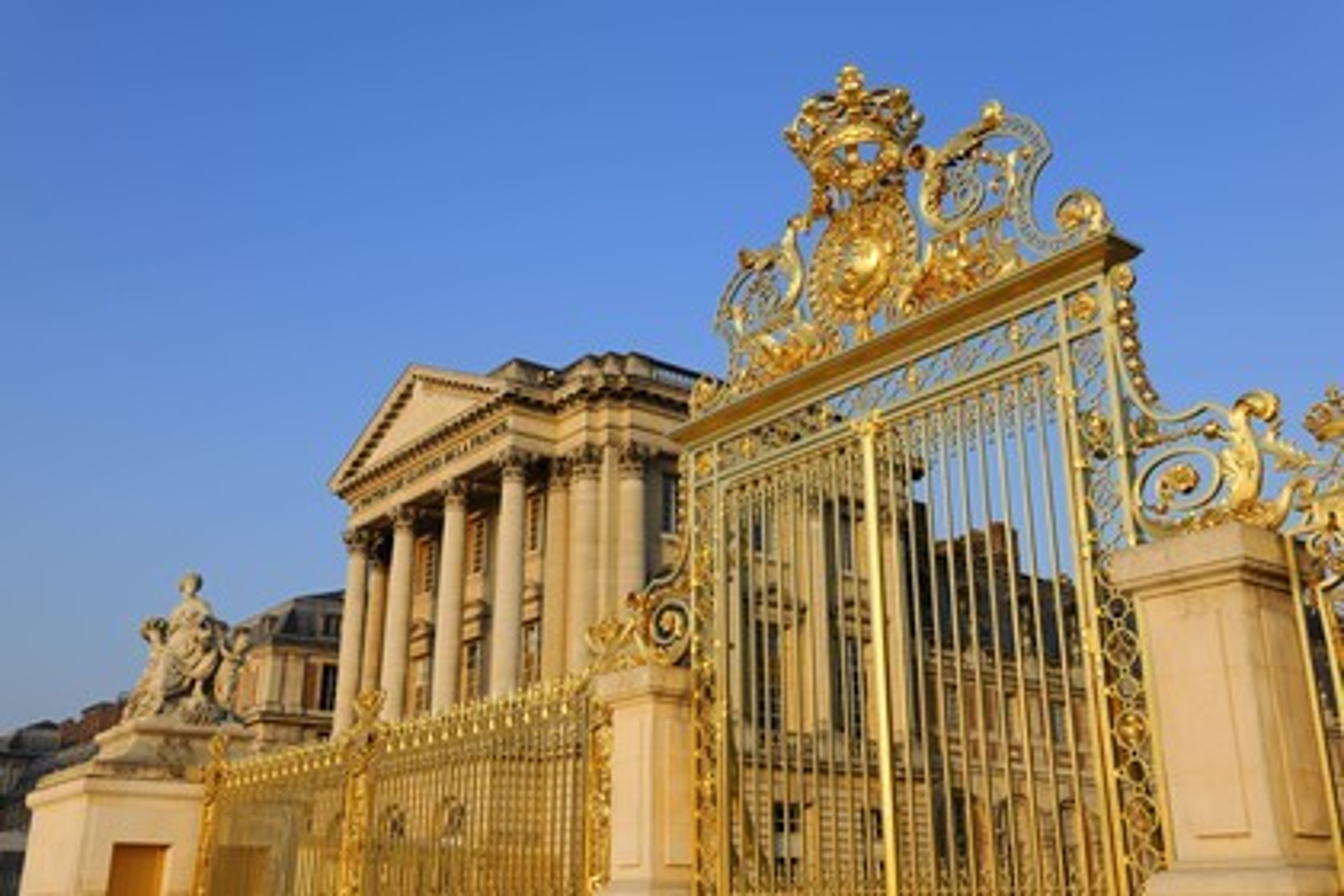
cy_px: 448
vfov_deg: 37.9
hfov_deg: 54.4
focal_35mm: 35
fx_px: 1307
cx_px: 672
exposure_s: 1/160
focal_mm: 35
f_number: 5.6
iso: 100
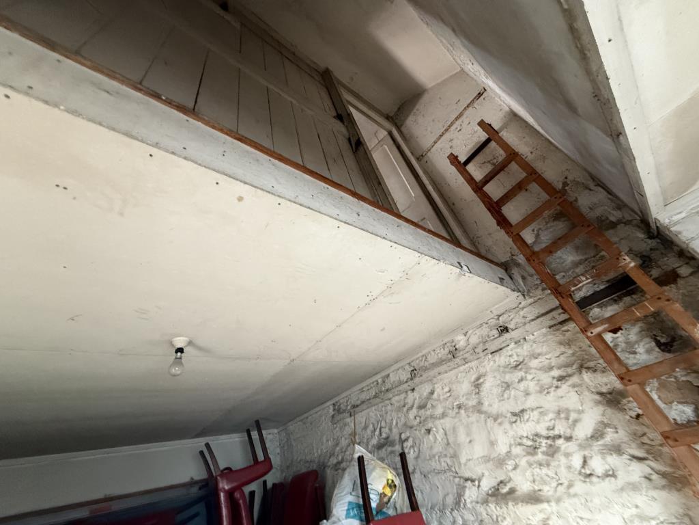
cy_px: 262
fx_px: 283
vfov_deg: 85.7
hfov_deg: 102.1
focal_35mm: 14
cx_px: 350
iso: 640
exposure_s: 1/60
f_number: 2.2
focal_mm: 2.22
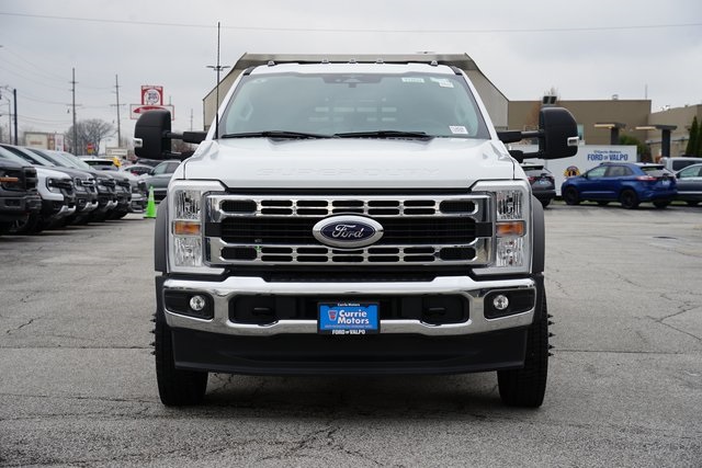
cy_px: 234
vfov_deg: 19.7
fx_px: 1346
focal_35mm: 69
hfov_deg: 29.2
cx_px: 351
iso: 100
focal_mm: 69
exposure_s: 1/100
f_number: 8
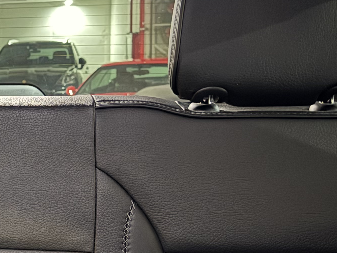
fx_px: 701
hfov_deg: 23.8
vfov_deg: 20.4
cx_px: -103
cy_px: 132
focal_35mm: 72
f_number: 1.78
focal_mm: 6.76
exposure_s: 1/5
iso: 1600
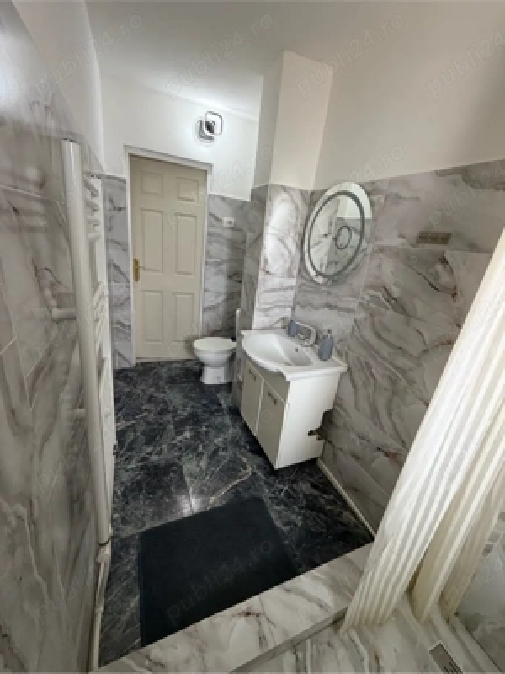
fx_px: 272
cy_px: 337
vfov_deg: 102.1
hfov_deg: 85.7
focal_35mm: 14
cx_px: 252
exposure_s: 1/68
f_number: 2.2
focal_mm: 2.22
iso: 320
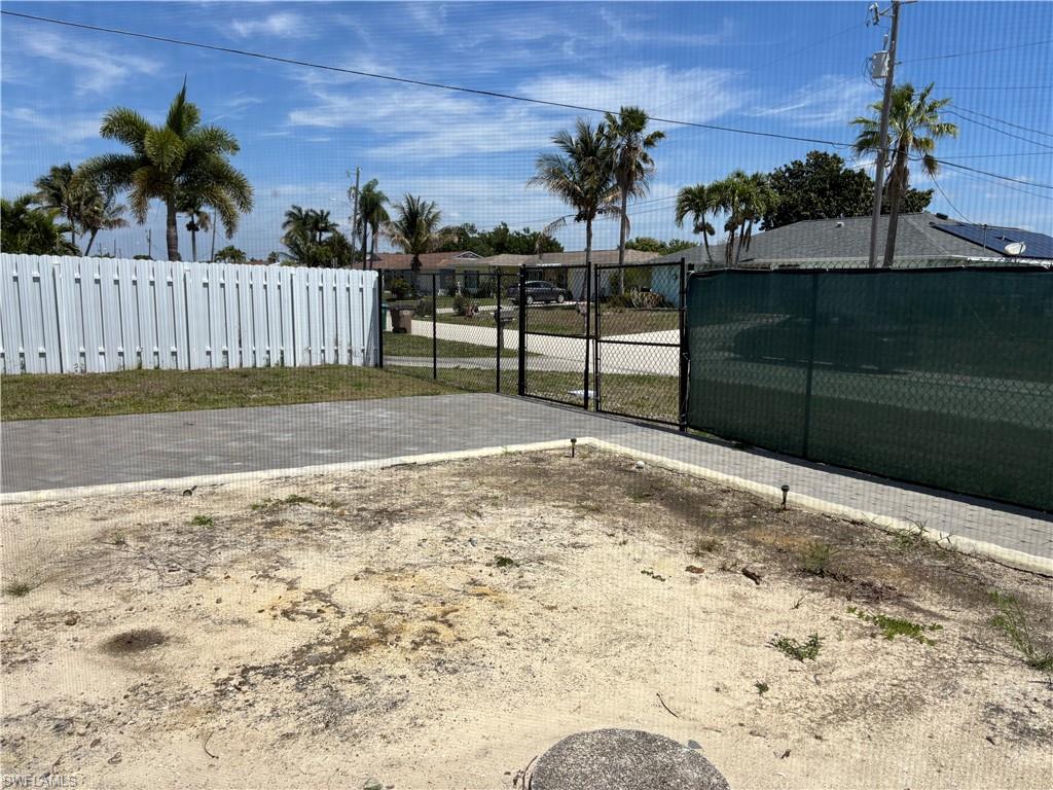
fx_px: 791
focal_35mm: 26
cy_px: 395
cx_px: 526
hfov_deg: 67.3
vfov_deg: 53.1
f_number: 1.6
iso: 50
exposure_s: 1/3650
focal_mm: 5.96
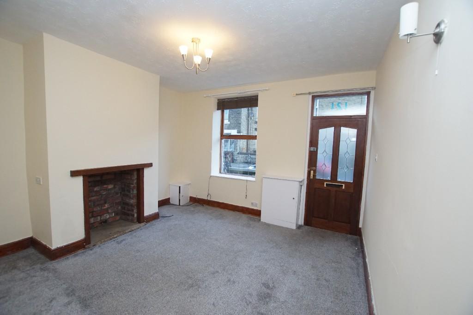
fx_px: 197
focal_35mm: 15
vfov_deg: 77.3
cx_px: 236
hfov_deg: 100.4
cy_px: 158
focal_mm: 10
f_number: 4
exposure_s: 1/160
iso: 1600
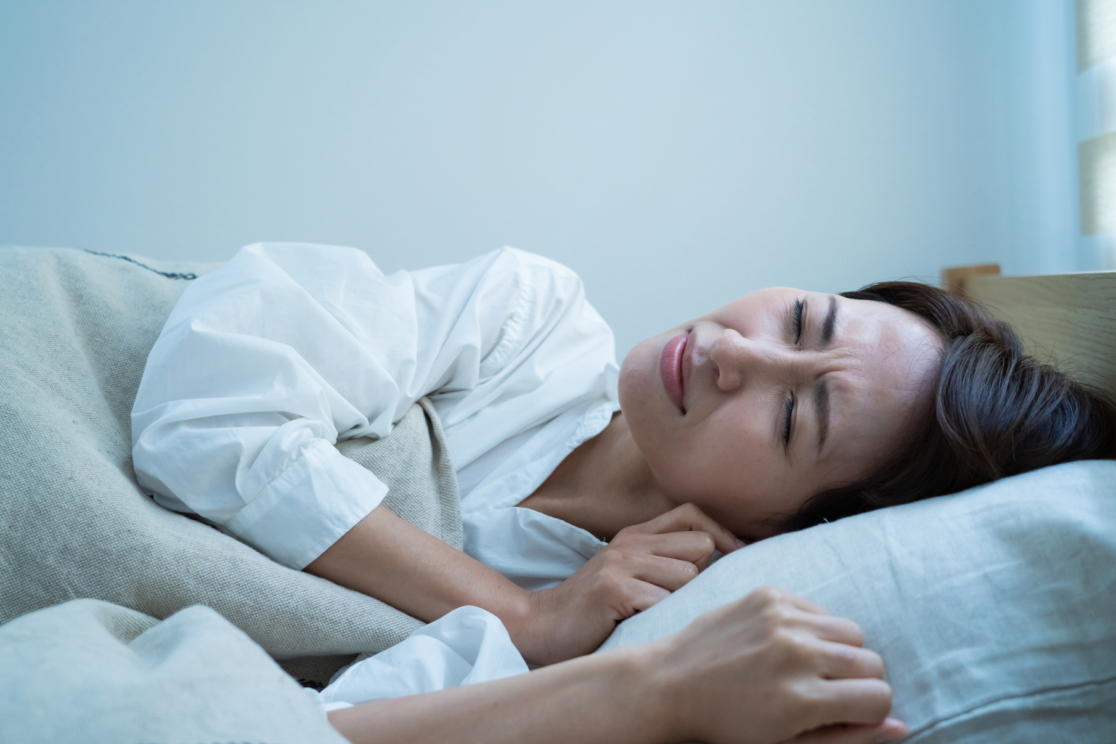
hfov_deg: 37.5
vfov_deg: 25.5
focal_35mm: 53
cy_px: 395
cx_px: 535
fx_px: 1643
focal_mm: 48
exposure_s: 1/200
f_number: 4
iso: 1250
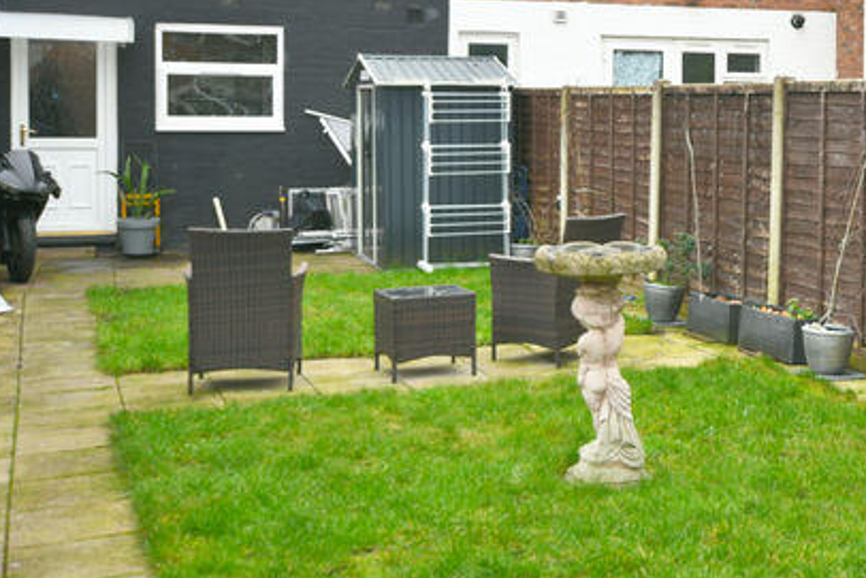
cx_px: 773
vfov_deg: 22.8
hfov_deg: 32.3
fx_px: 1420
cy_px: 140
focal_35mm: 59
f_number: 4
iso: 100
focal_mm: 20
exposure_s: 1/60
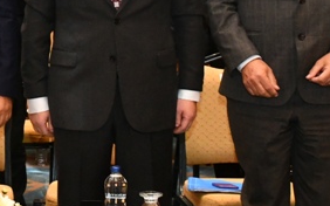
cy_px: -6
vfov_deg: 9.8
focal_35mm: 133
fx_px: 1196
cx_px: -75
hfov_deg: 15.1
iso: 6400
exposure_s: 1/60
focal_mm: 35
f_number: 8
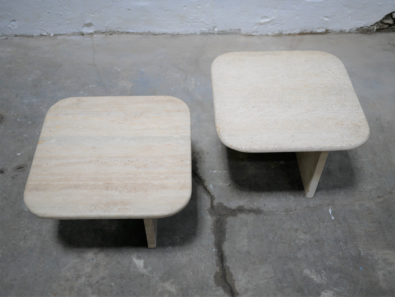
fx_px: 457
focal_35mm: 40
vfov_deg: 36.0
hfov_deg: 46.8
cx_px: 198
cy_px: 148
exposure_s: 1/60
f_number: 1.7
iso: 200
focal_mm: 20
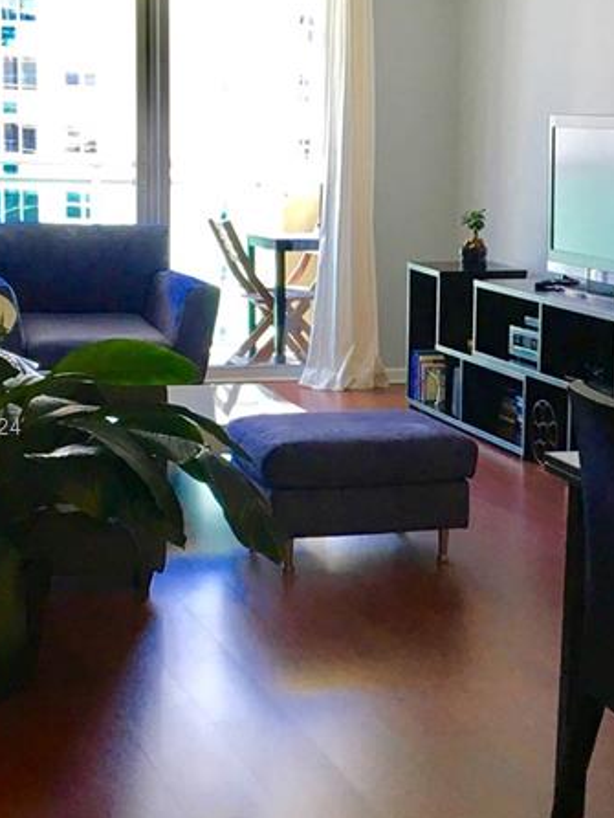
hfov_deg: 18.7
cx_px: 511
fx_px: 1843
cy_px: 429
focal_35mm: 78
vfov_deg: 25.0
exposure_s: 1/30
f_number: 2.2
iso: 32
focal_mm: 4.15
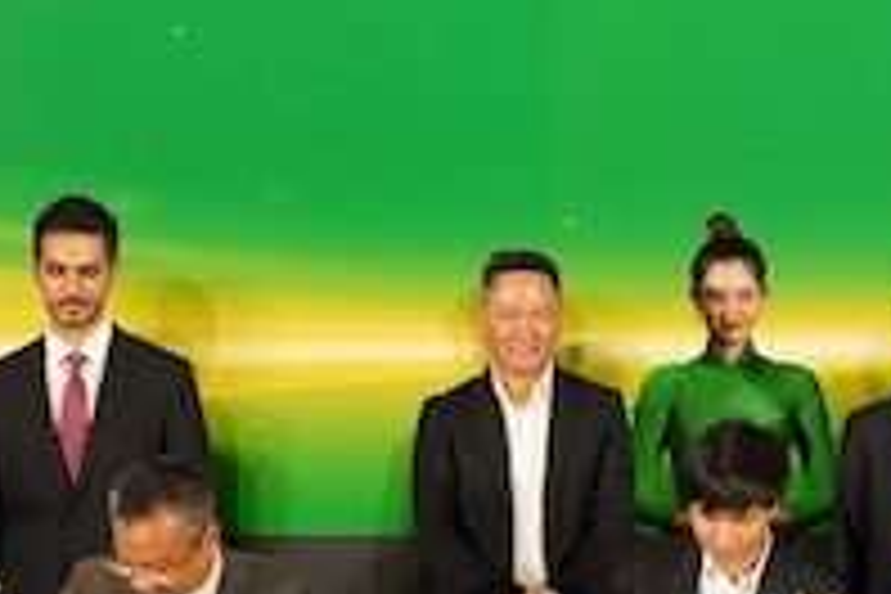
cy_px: 299
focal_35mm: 129
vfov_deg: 10.6
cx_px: 742
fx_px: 3193
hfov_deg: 15.8
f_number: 5.6
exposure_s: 1/100
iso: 1600
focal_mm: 40
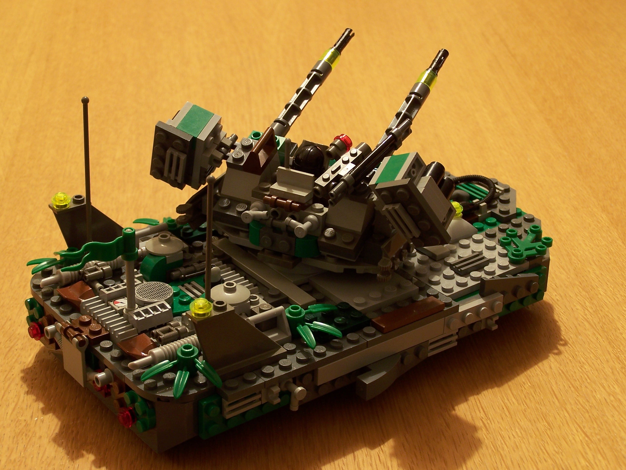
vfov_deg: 21.3
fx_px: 1248
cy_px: 235
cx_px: 313
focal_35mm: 69
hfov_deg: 28.2
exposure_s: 1/2
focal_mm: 11.5
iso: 80
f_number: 3.2
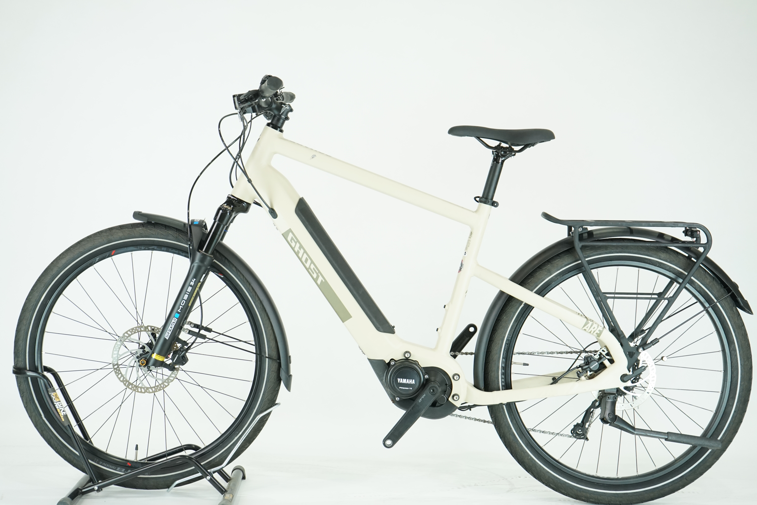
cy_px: 252
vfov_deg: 24.2
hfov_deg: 35.6
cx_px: 378
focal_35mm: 56
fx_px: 1177
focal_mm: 56
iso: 1600
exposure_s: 1/200
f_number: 5
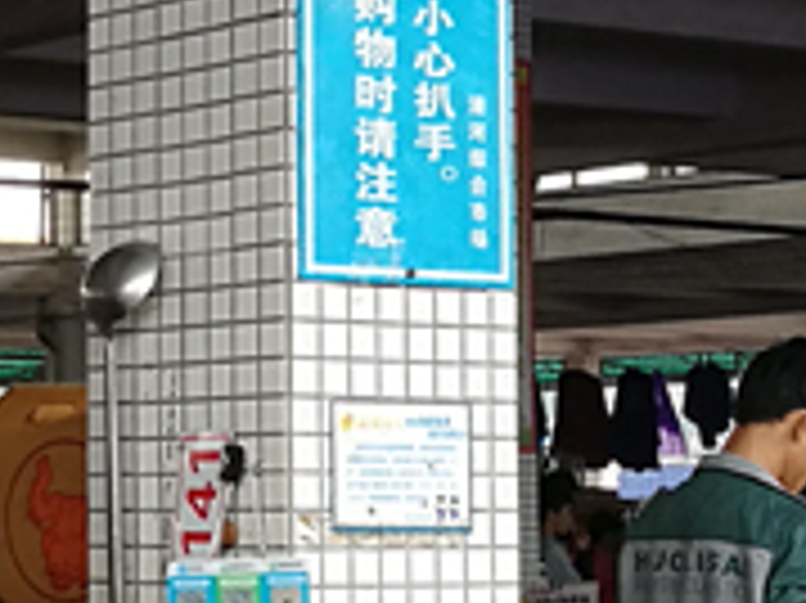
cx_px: -182
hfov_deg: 13.9
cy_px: 414
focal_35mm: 138
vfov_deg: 10.7
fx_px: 3211
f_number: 2.2
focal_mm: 4.5
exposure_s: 1/100
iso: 80
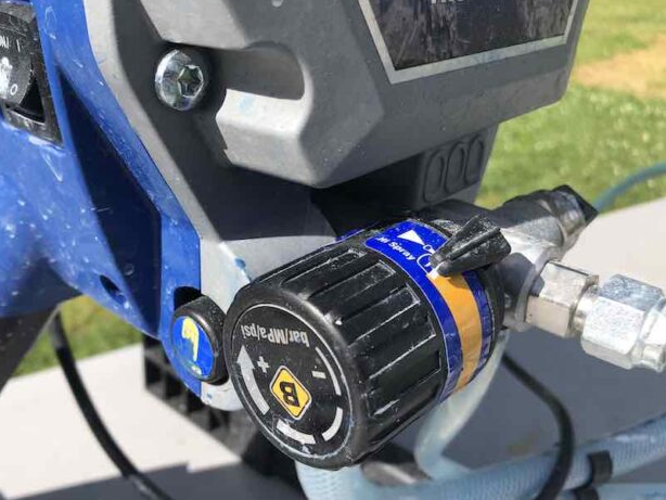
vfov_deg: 40.7
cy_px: 271
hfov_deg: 52.2
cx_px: 262
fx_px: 674
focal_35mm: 35
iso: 20
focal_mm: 3.99
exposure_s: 1/1143
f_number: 1.8
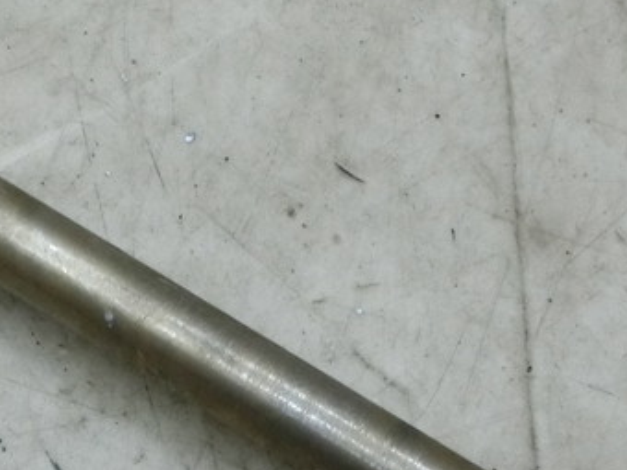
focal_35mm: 94
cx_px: 251
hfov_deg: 20.8
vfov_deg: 15.4
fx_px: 1703
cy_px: 494
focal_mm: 4.5
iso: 250
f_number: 3.5
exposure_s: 1/125
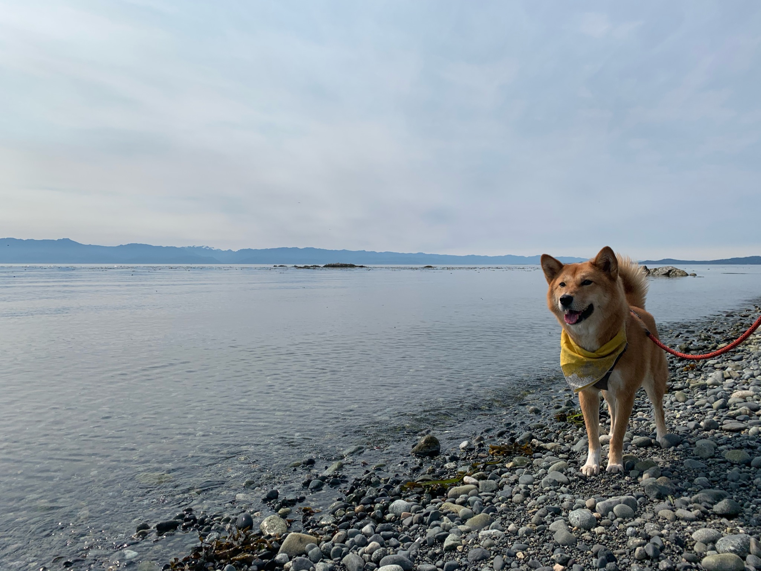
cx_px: 380
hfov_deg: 67.3
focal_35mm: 26
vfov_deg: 53.0
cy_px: 286
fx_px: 571
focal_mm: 4.25
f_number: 1.8
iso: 25
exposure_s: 1/6061
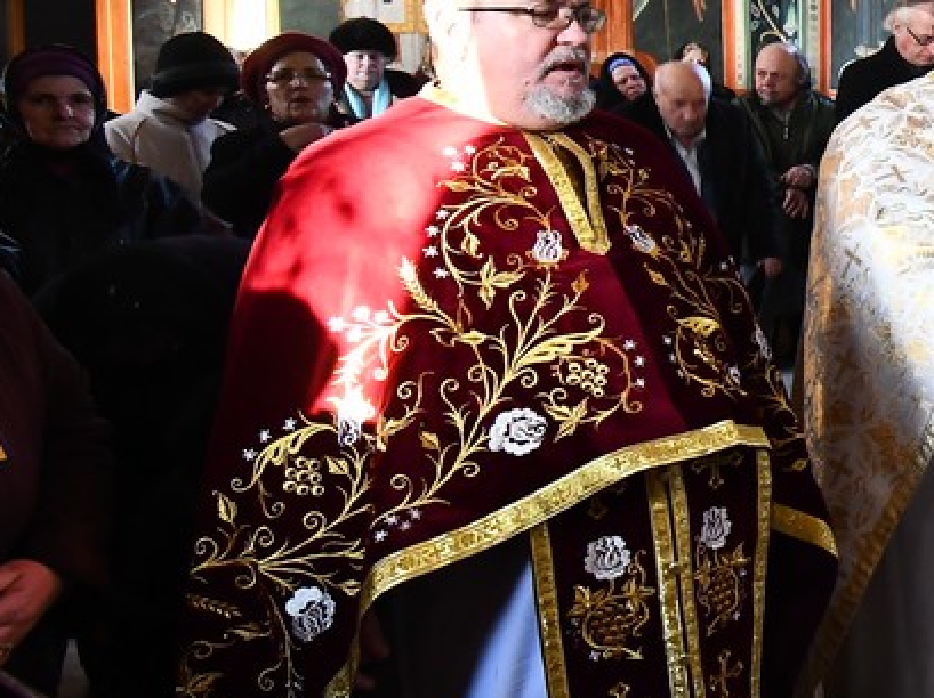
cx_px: 1464
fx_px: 1456
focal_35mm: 54
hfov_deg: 25.2
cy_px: 187
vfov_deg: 26.7
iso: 1600
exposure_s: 1/30
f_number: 4.8
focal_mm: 11.5
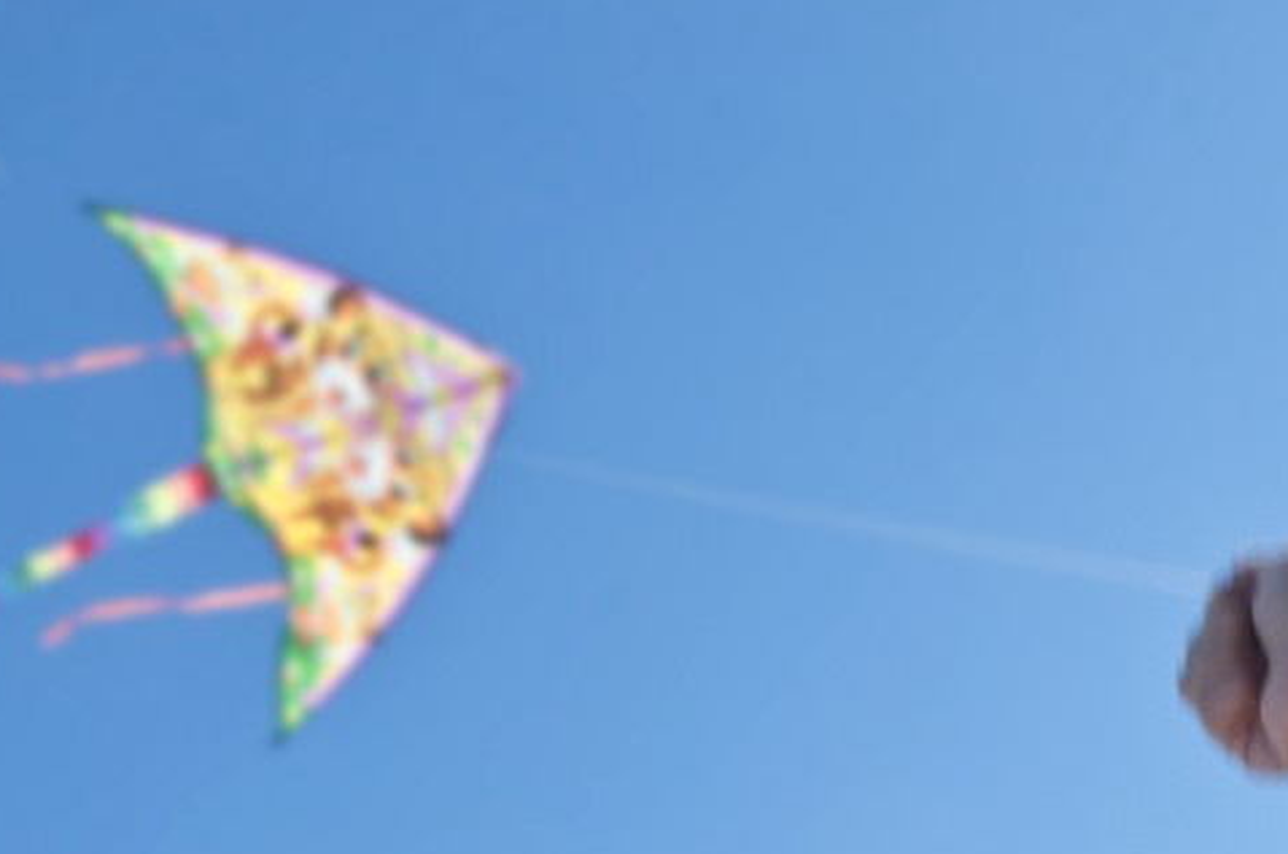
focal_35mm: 97
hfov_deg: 20.9
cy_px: 559
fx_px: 3465
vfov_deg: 14.0
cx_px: 963
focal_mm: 24
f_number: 11
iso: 200
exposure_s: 1/250
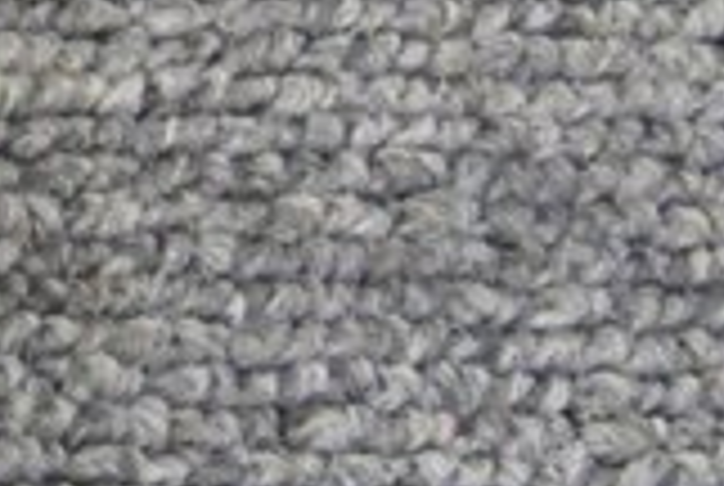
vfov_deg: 2.8
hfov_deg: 4.2
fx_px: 9772
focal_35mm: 485
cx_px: -917
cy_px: -351
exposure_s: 1/80
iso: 3200
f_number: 13
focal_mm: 58
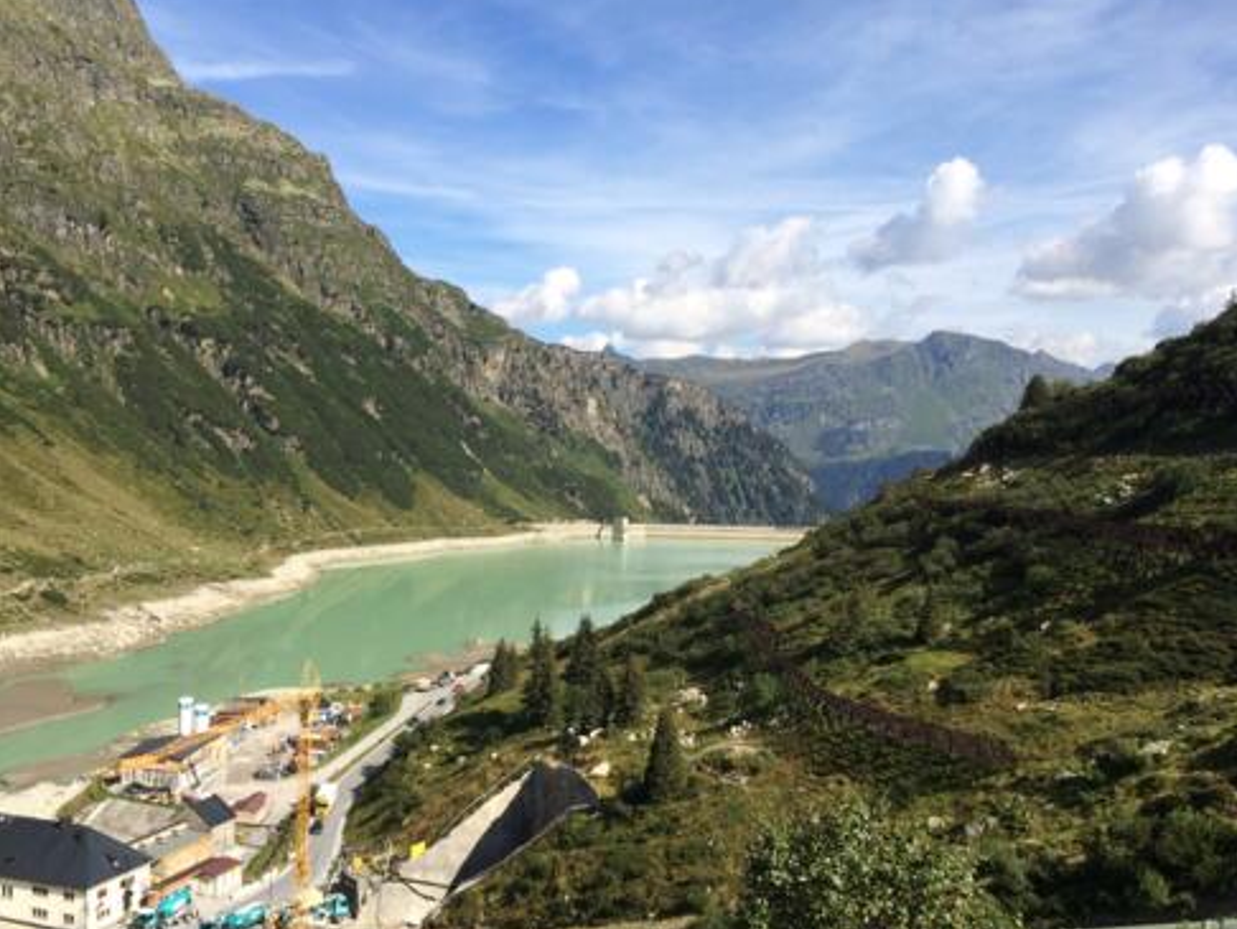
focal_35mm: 35
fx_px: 1251
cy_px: 499
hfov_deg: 52.5
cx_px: 538
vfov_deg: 40.7
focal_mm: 4.15
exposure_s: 1/1953
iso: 32
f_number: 2.2
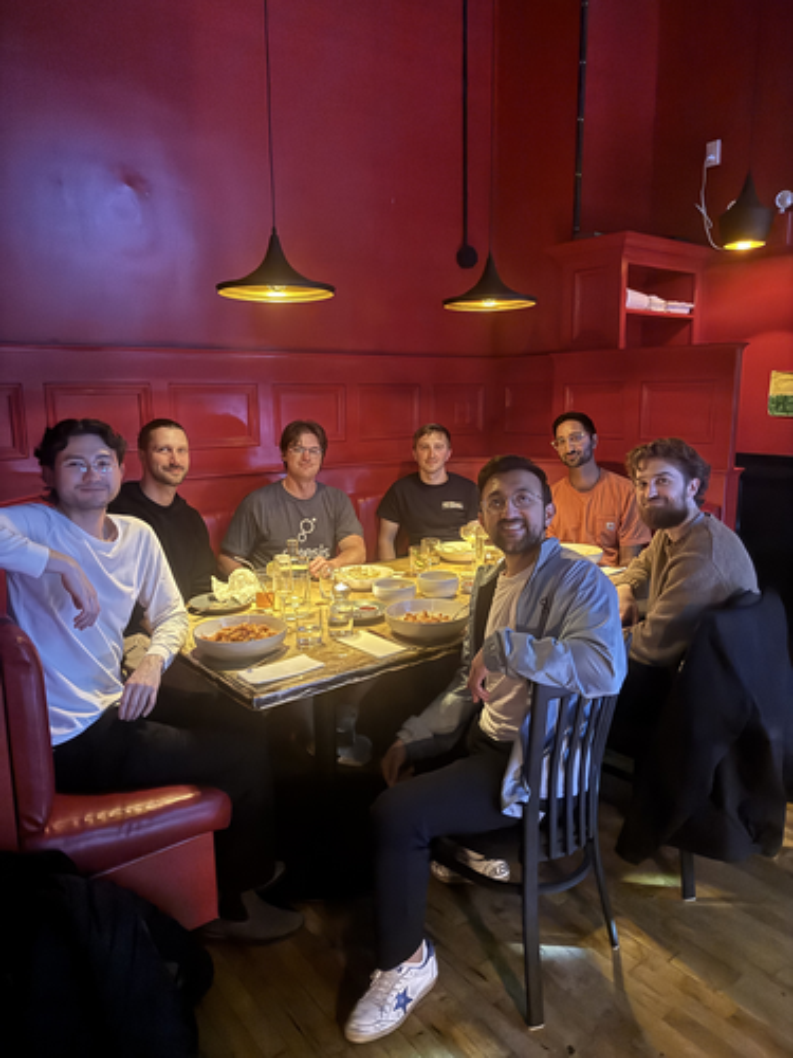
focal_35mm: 24
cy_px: 529
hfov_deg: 56.8
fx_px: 733
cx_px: 396
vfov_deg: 71.6
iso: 1600
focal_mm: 6.76
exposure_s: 1/17
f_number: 1.78
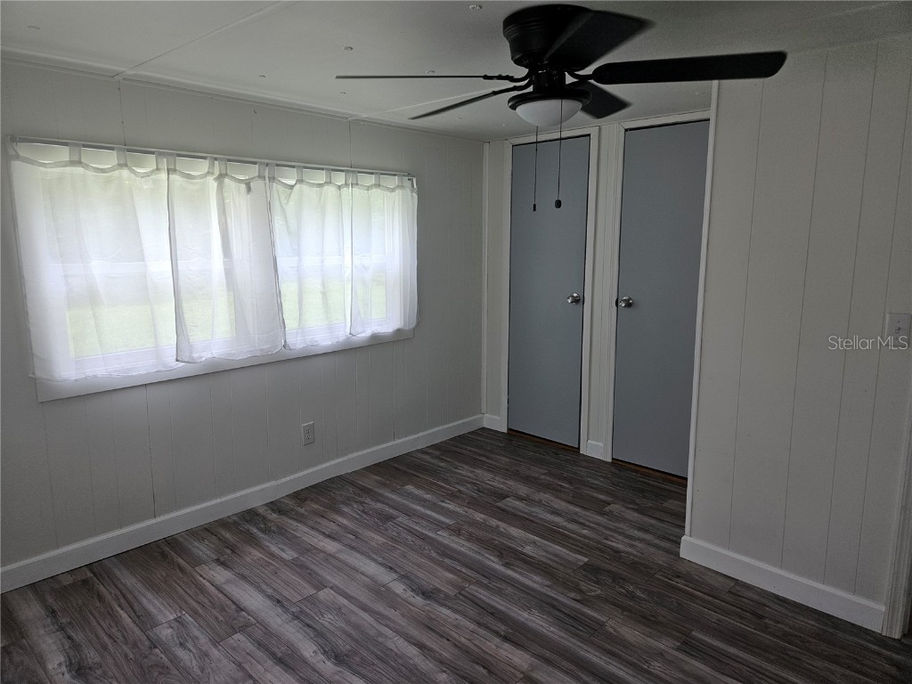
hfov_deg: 73.9
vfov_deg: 58.9
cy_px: 342
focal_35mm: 23
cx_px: 456
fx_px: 606
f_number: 1.8
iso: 64
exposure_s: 1/180
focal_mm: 5.4
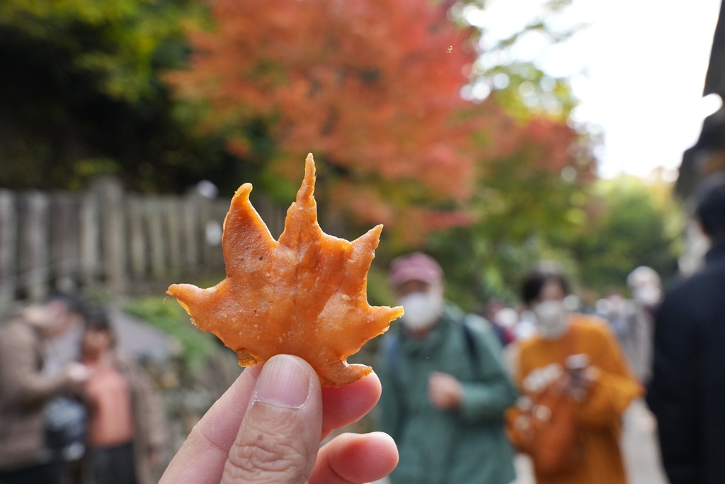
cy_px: 242
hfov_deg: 62.3
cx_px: 362
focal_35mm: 30
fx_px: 600
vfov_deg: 43.9
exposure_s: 1/640
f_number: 8
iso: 2500
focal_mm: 29.8
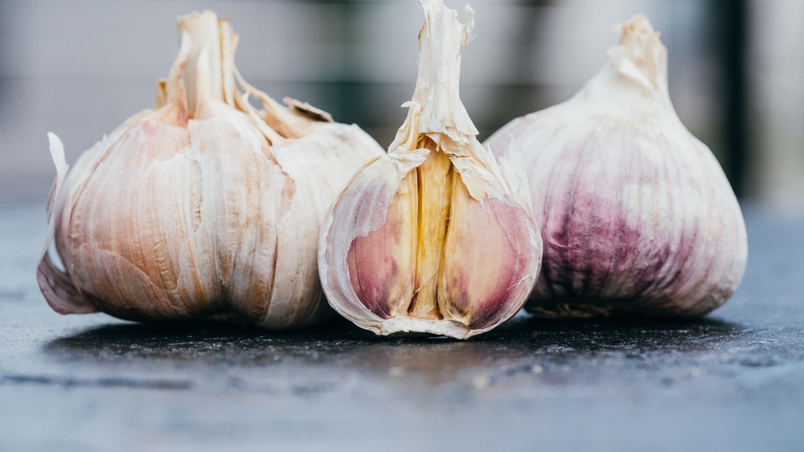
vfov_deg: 10.9
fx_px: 2366
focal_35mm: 111
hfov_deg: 19.3
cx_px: 399
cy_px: 209
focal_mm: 105
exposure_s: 1/200
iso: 800
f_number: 10
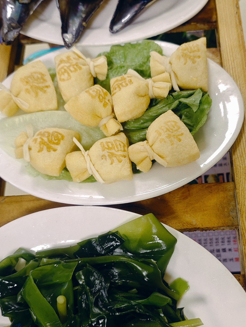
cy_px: 184
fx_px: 379
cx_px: 143
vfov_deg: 46.7
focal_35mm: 40
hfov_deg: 35.9
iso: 250
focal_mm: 6.55
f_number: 1.6
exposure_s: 1/100
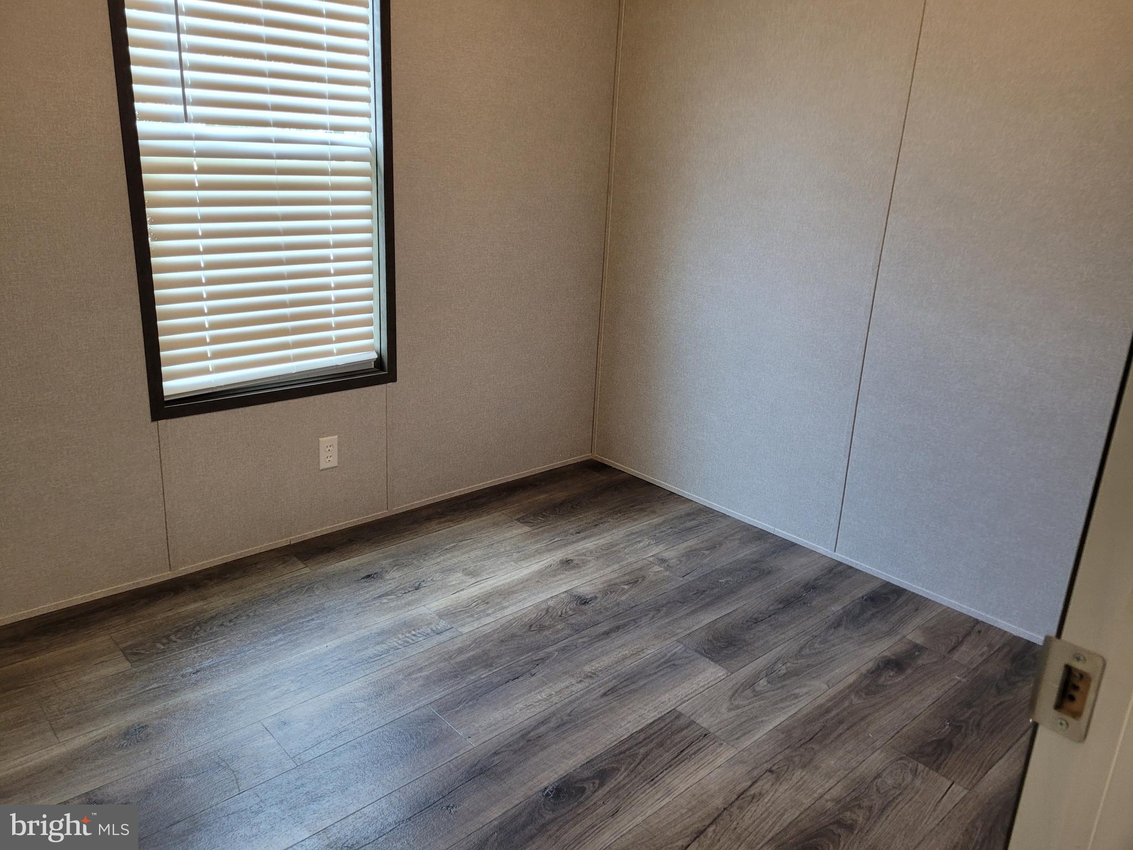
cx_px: 566
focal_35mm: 26
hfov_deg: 67.3
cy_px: 425
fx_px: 851
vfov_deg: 53.1
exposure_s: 1/60
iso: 200
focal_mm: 5.4
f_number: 1.8
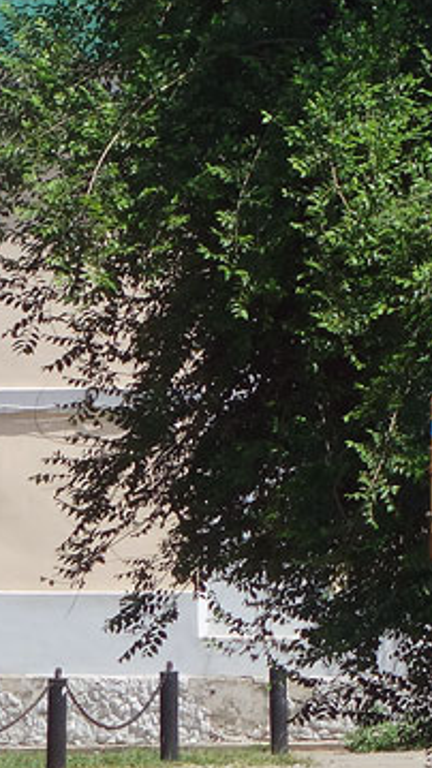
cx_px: 840
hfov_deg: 3.4
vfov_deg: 6.2
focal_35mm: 350
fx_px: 7126
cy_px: 178
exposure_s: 1/1000
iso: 200
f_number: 4.9
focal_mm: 36.97
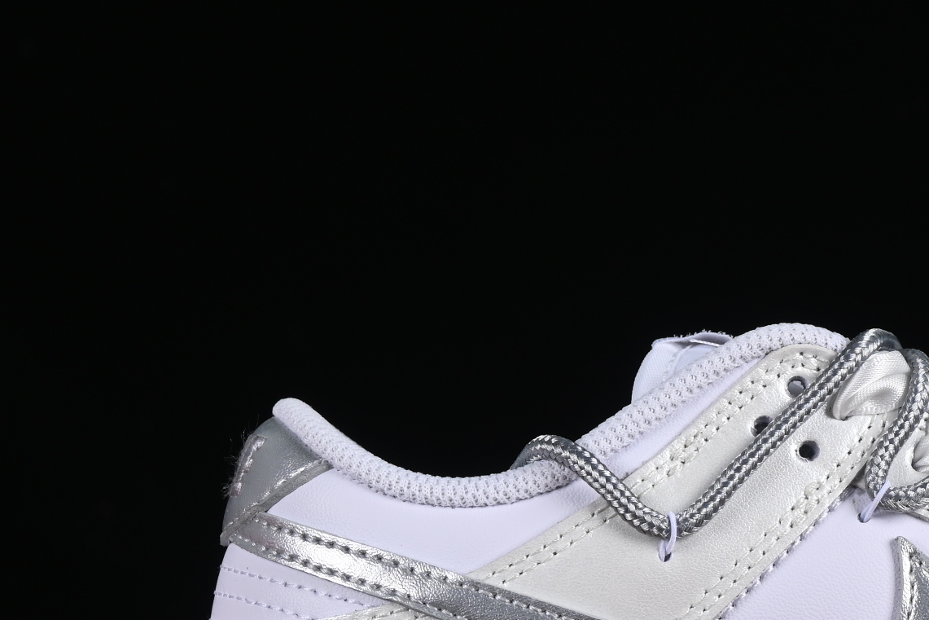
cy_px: 489
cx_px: 879
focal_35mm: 183
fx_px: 4723
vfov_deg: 7.5
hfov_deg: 11.1
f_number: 8
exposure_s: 1/80
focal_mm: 50
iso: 160
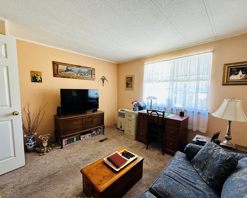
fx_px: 110
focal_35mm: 15
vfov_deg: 84.0
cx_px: 125
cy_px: 101
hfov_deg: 96.8
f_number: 2.2
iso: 200
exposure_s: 1/99
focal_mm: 2.22
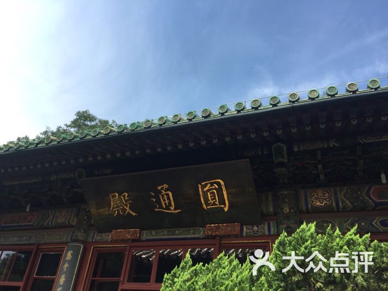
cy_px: 146
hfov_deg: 61.7
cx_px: 194
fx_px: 325
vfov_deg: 48.2
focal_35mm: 29
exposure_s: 1/942
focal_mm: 4.15
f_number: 2.2
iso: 32
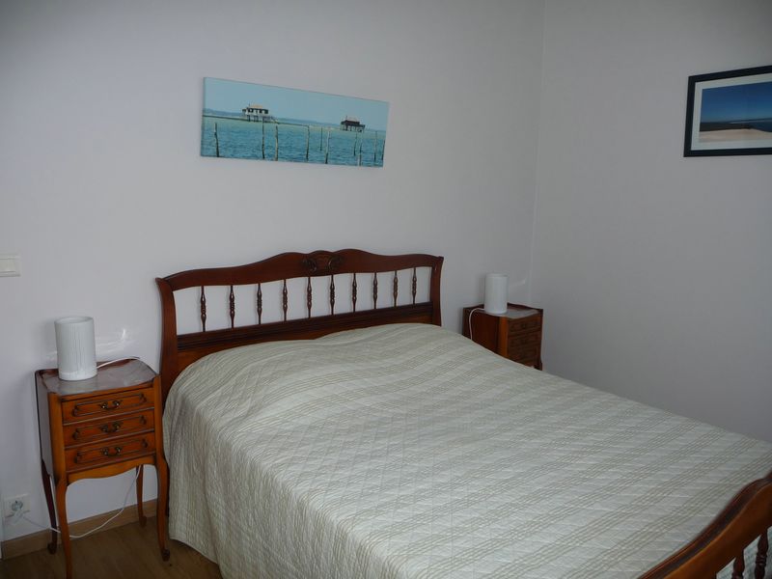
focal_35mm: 28
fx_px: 624
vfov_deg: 49.7
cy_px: 290
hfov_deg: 63.4
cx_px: 386
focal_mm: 4.7
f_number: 3.3
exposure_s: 1/30
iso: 100
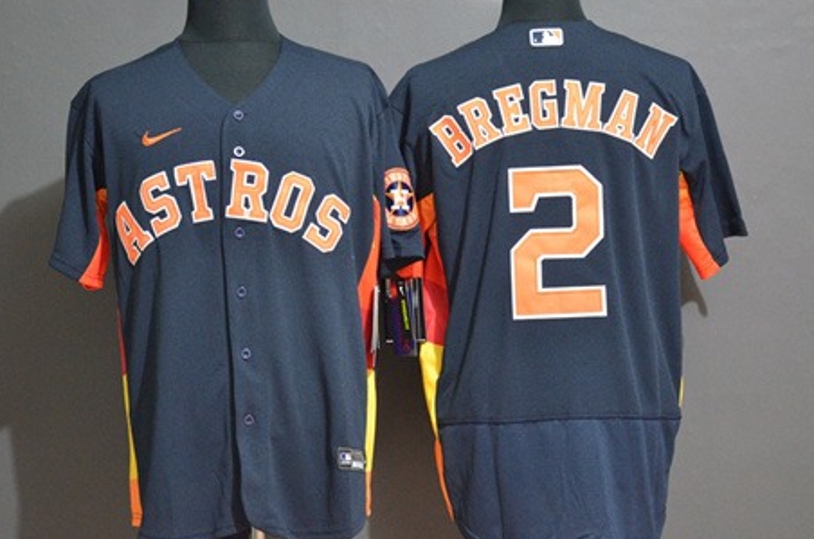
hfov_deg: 24.5
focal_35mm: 83
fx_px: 1872
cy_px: 250
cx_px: 387
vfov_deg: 16.4
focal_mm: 50
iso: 4000
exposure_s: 1/10
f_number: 4.8
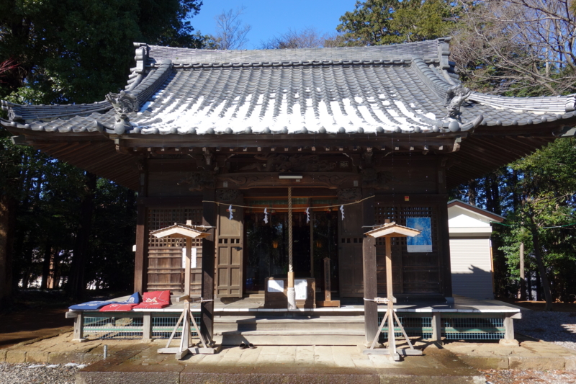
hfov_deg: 65.5
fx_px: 448
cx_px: 288
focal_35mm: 28
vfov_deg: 46.4
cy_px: 192
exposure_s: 1/320
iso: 125
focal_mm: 10.4
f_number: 5.6
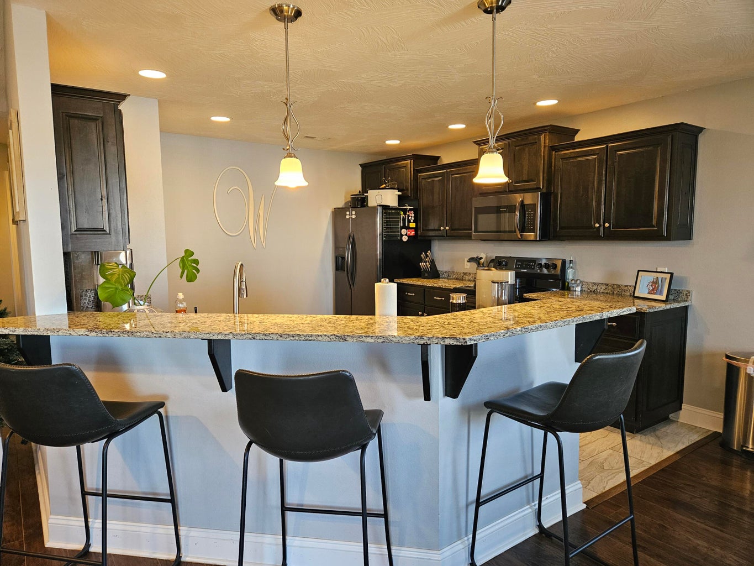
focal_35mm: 23
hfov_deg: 73.9
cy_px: 283
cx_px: 377
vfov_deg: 58.9
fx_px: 501
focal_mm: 5.4
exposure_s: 1/120
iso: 320
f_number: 1.8
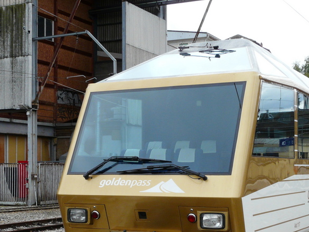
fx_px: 598
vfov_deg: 21.8
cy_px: 173
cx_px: 162
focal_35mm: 67
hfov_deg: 29.0
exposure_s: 1/200
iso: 100
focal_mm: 6.4
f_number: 5
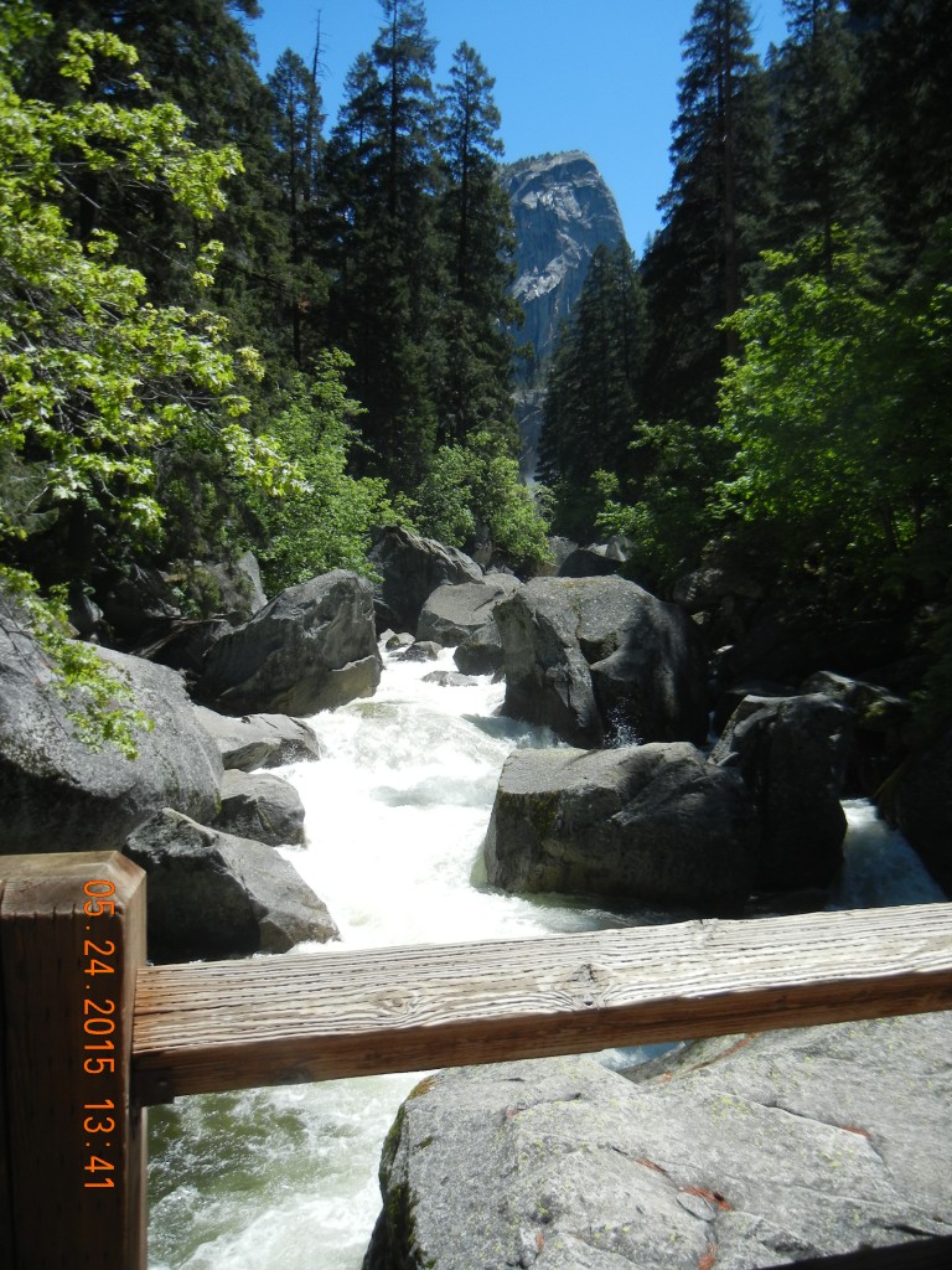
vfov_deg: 60.0
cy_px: 635
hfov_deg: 46.8
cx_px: 476
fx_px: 1100
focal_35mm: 30
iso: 160
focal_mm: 5.4
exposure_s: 1/332
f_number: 7
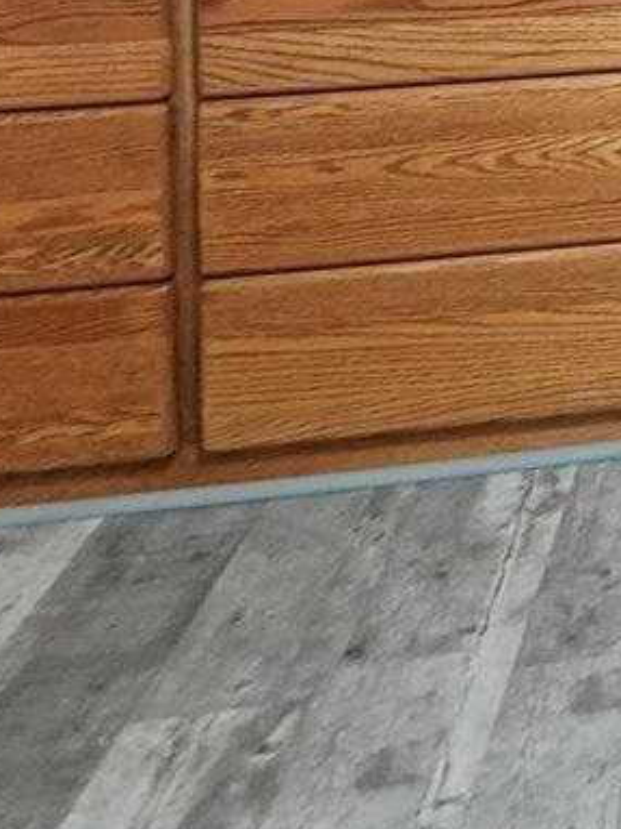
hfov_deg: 14.9
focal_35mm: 72
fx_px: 1723
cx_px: 1387
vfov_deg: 22.4
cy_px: -400
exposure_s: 1/160
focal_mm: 14
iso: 2500
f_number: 3.2
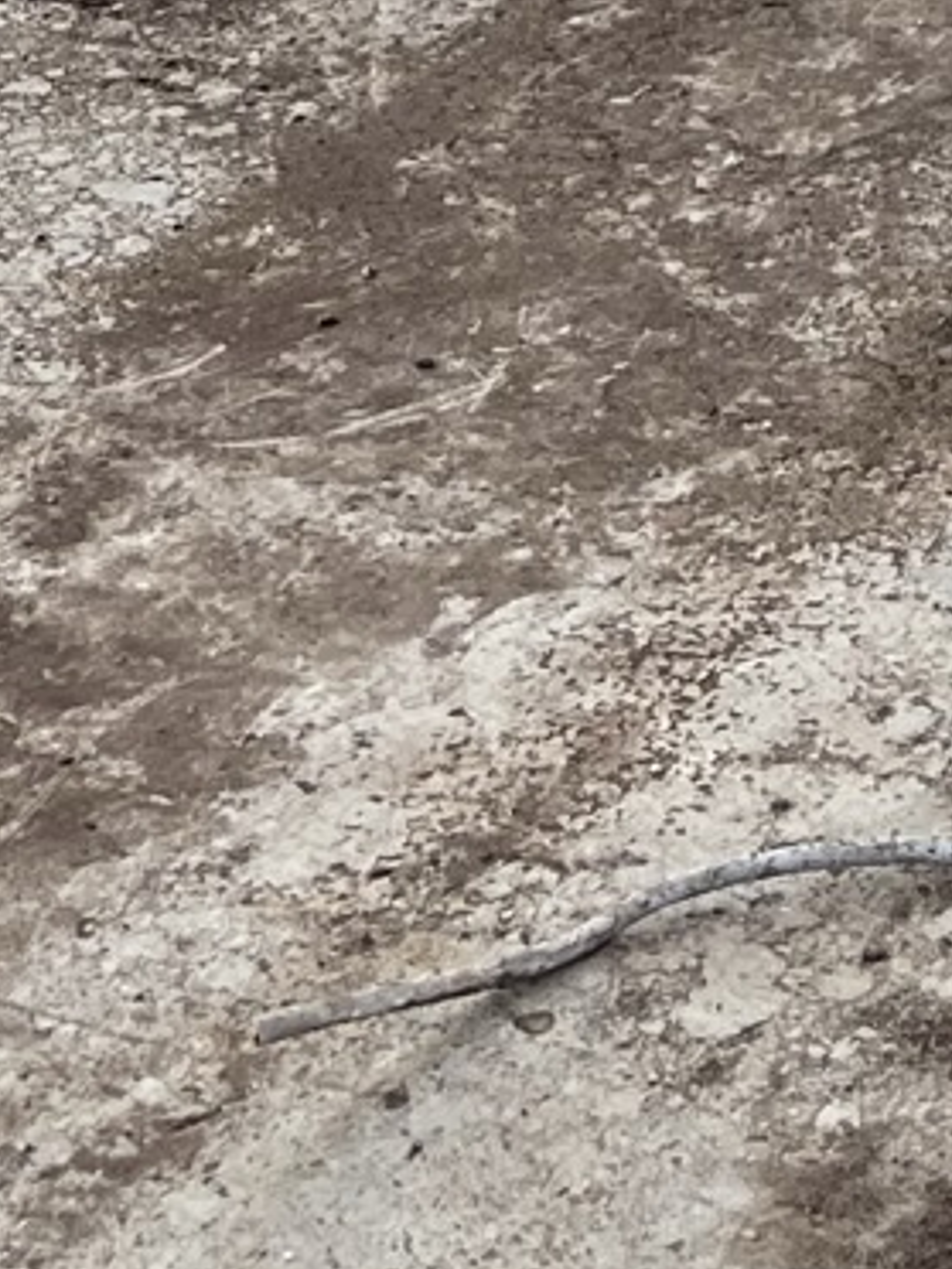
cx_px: 1450
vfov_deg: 11.8
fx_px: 5244
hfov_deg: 10.0
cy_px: -1559
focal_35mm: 143
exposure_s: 1/343
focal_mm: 5.1
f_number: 1.6
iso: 32
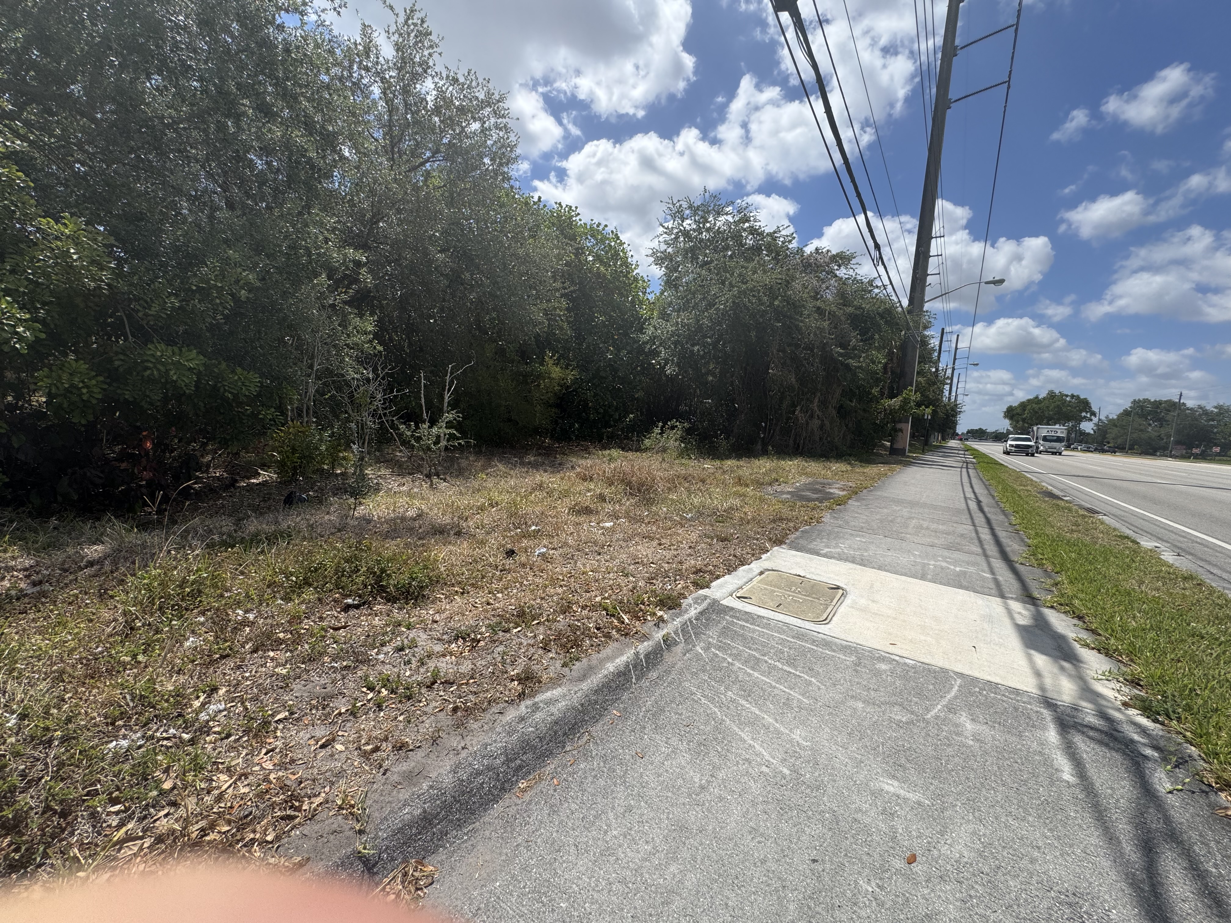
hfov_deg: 102.1
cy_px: 462
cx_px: 616
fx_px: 498
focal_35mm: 14
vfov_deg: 85.7
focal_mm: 2.22
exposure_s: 1/1672
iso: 50
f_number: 2.2
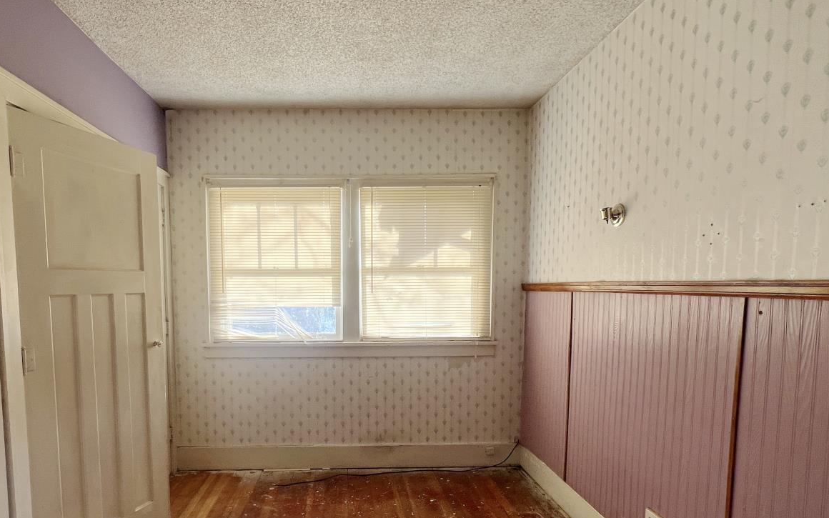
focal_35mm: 19
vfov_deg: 61.4
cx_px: 359
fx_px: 429
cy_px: 322
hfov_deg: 87.5
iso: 32
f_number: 1.8
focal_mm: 1.57
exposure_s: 1/203
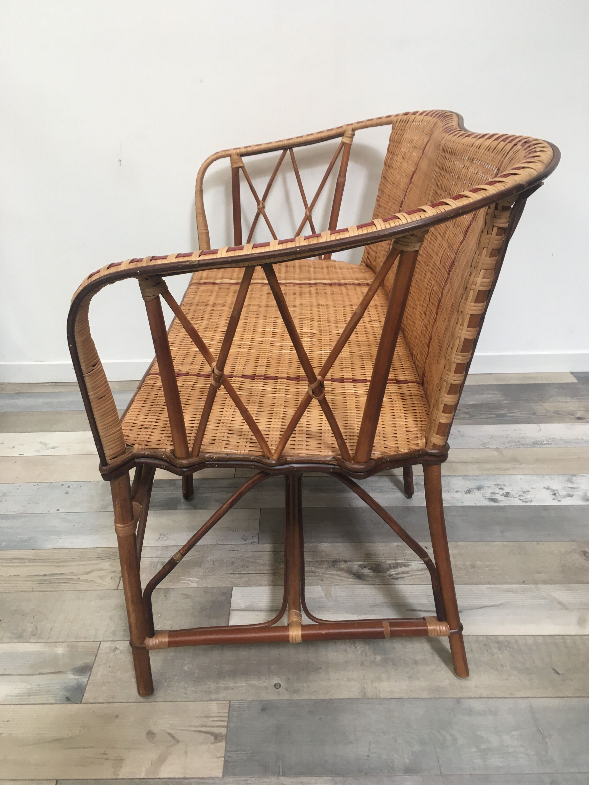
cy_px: 392
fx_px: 658
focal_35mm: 29
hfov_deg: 48.2
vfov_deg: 61.7
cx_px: 294
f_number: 2.2
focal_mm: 4.15
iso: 64
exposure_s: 1/33
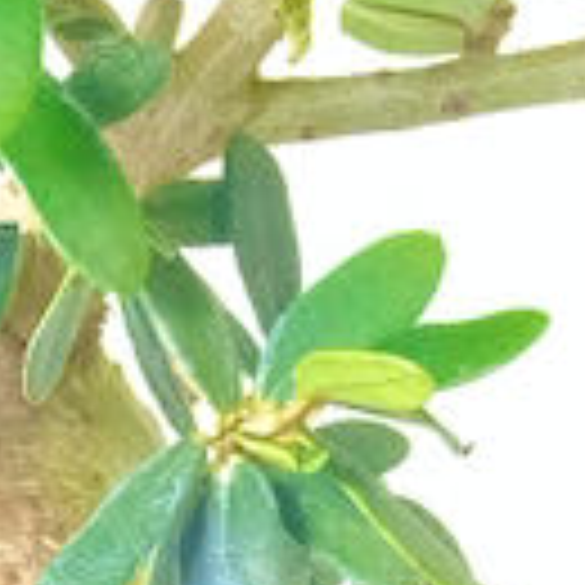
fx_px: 20707
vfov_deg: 1.6
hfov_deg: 1.6
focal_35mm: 1083
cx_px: -320
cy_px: 832
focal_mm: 86
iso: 1600
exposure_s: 1/13
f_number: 13
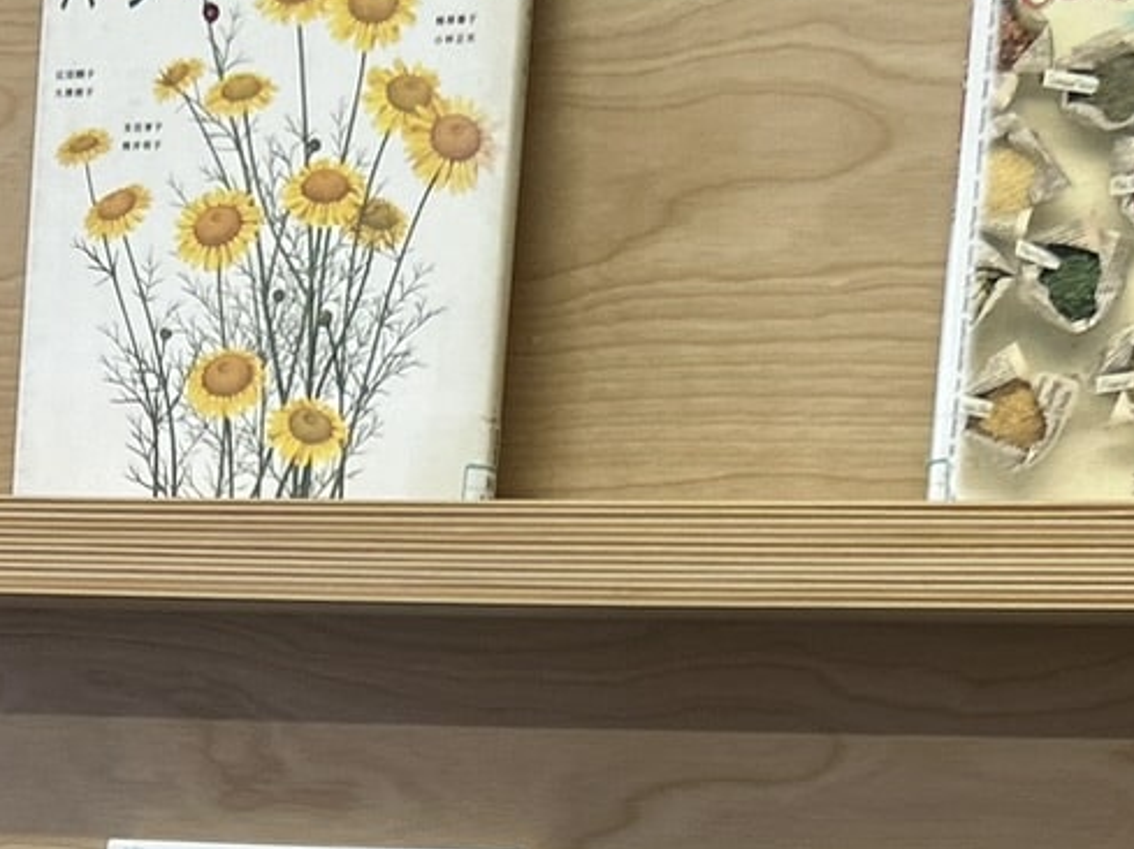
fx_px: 3568
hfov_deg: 18.0
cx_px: 441
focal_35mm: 109
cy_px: 1153
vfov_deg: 13.0
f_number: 1.5
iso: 64
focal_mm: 5.7
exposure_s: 1/100
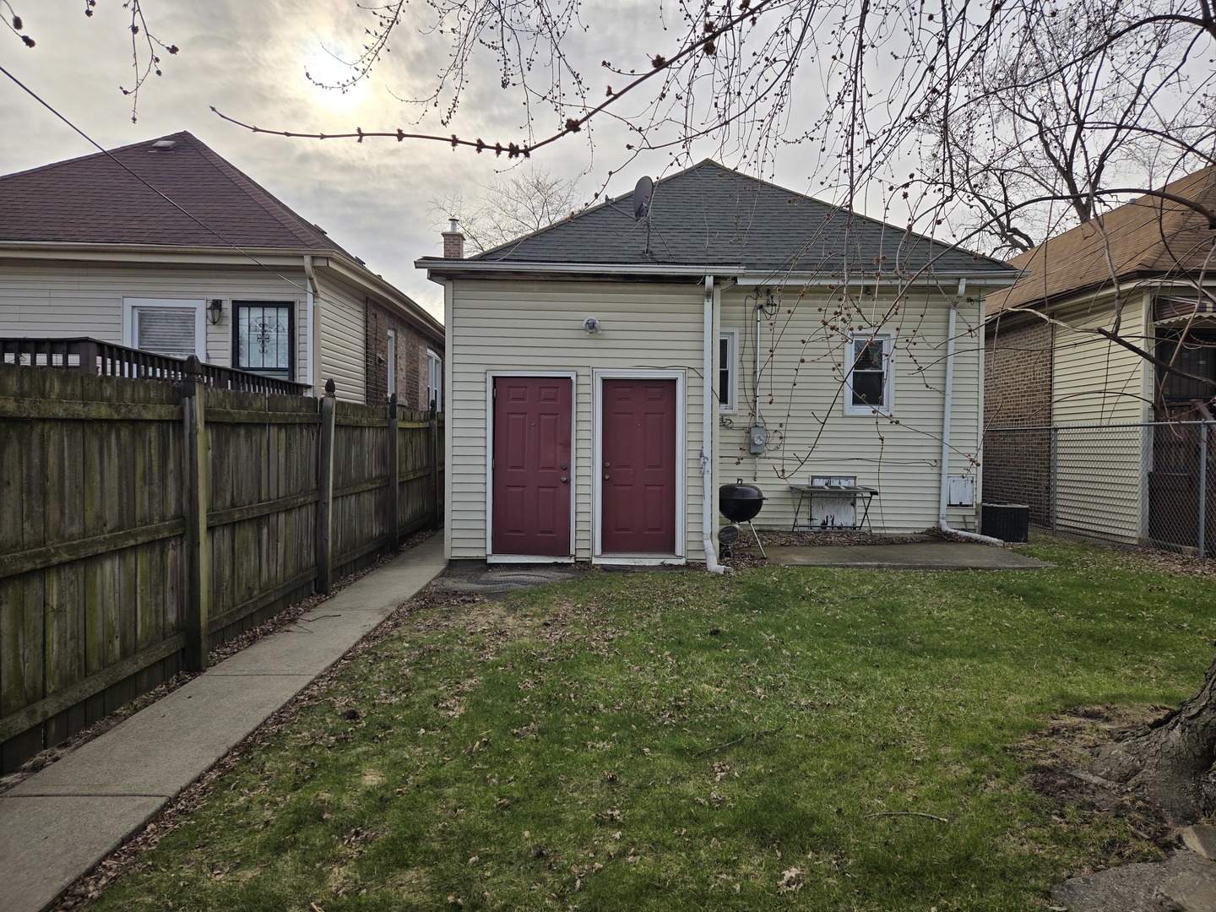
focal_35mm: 23
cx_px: 608
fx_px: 808
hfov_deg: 73.9
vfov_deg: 58.9
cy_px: 456
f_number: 1.8
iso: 25
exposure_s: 1/1804
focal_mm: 5.4
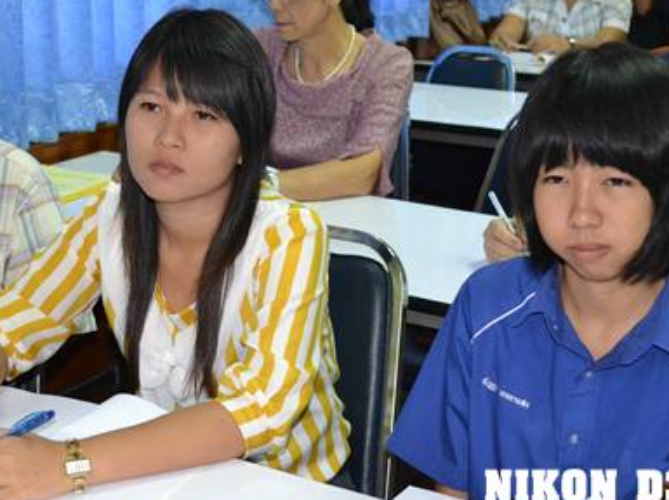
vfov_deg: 20.4
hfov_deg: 27.0
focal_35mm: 72
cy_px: 175
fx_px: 1390
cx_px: 255
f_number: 4.8
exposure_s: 1/60
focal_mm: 32
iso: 2200
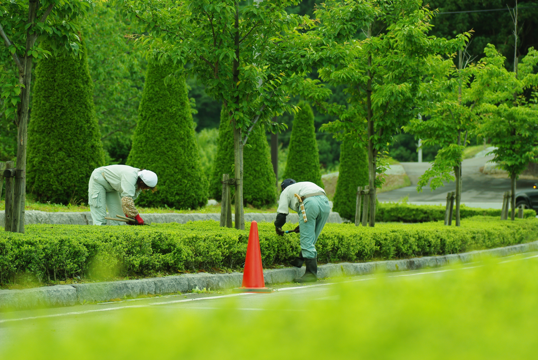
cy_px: 180
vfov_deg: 10.2
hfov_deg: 15.2
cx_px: 269
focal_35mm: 135
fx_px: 2020
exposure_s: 1/200
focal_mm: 90
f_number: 3.5
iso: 200
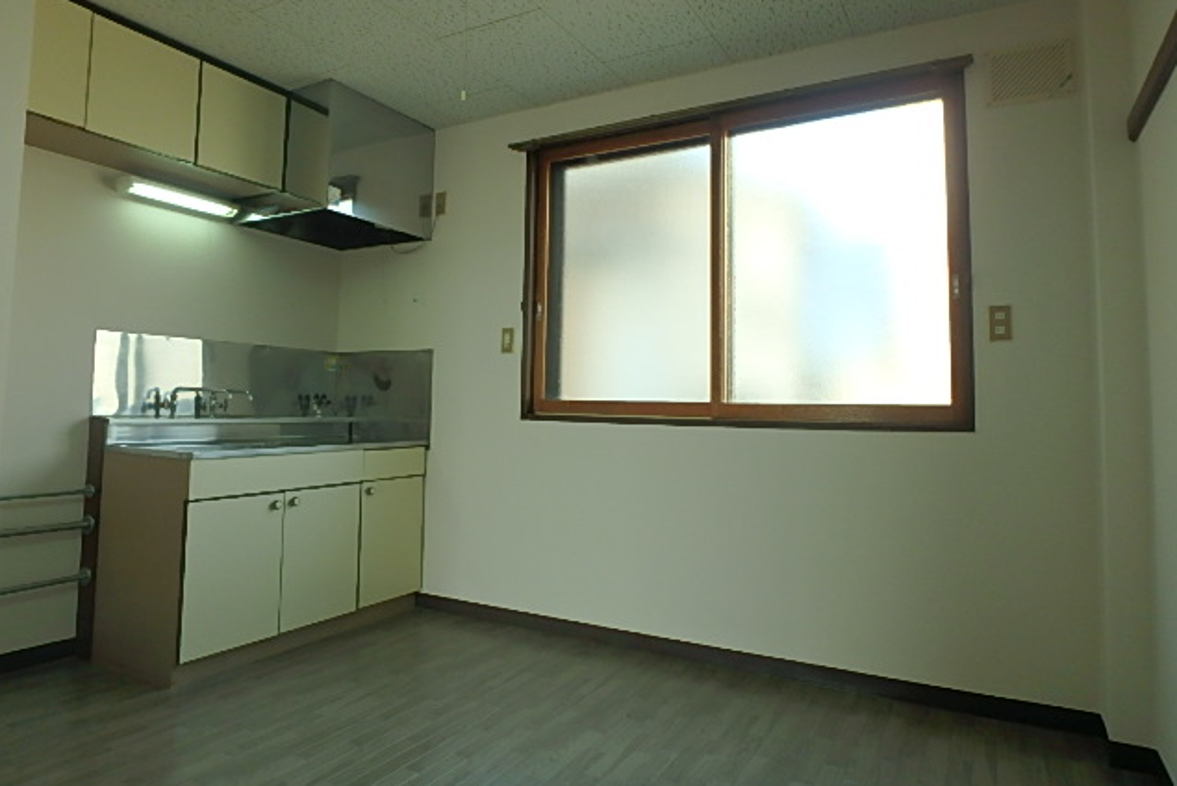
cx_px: 591
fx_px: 720
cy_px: 365
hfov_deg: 78.6
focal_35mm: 22
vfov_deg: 57.2
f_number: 3.5
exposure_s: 1/80
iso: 125
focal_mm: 3.7
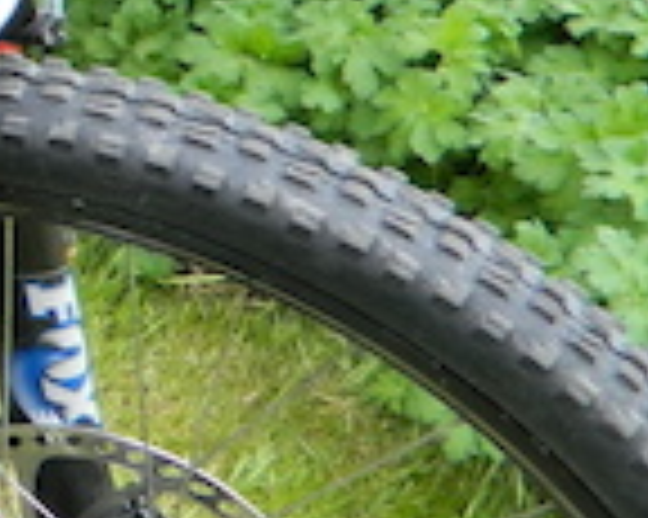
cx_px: -1148
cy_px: -14
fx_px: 3220
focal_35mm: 168
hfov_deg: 9.5
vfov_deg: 9.1
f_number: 3.2
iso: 80
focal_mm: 5.6
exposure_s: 1/60
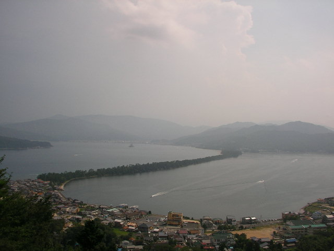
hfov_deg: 50.1
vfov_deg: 38.7
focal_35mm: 37
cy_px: 126
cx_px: 167
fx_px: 357
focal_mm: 5.7
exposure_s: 1/640
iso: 50
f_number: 6.9
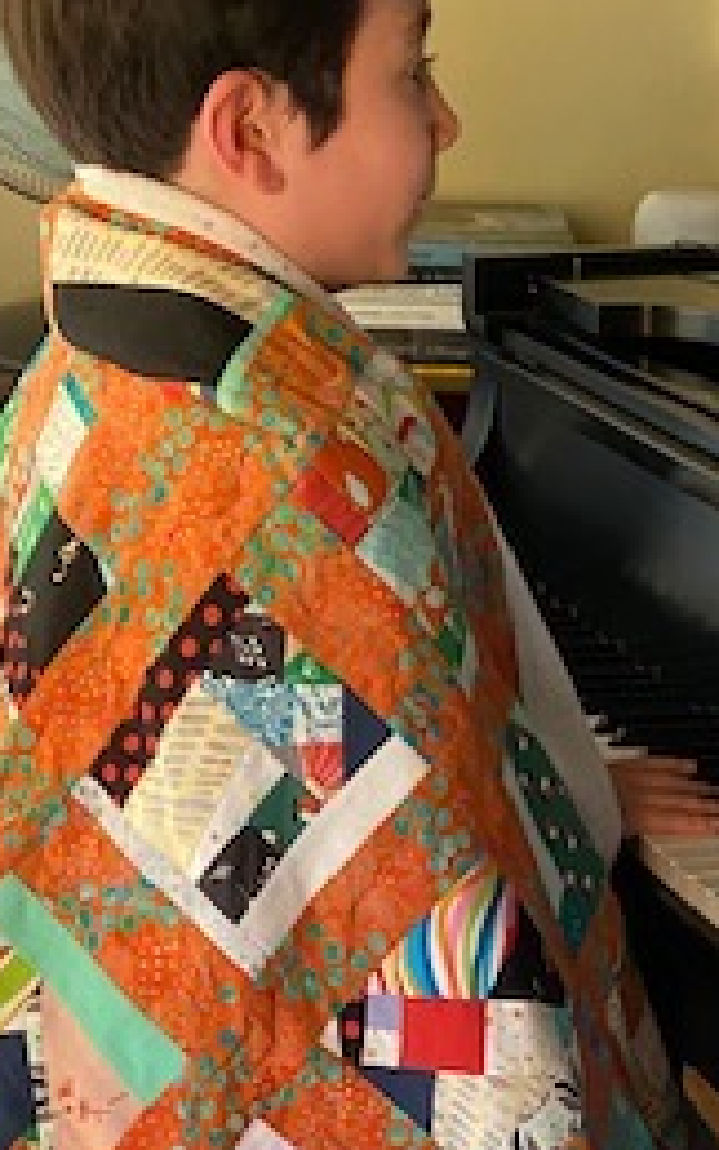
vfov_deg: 28.5
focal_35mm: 68
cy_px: 1128
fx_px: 2131
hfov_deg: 19.1
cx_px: 510
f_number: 1.8
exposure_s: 1/60
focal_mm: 4.25
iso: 500
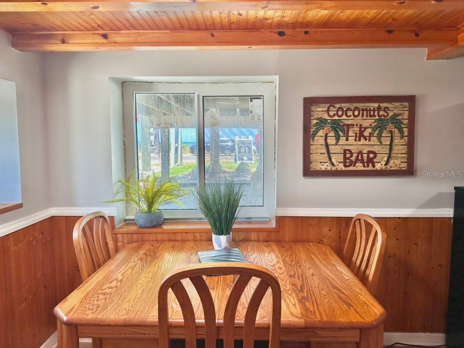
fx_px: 322
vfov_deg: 56.8
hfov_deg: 71.6
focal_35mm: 24
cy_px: 174
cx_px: 232
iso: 80
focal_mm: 6.86
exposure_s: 1/287
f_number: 1.78
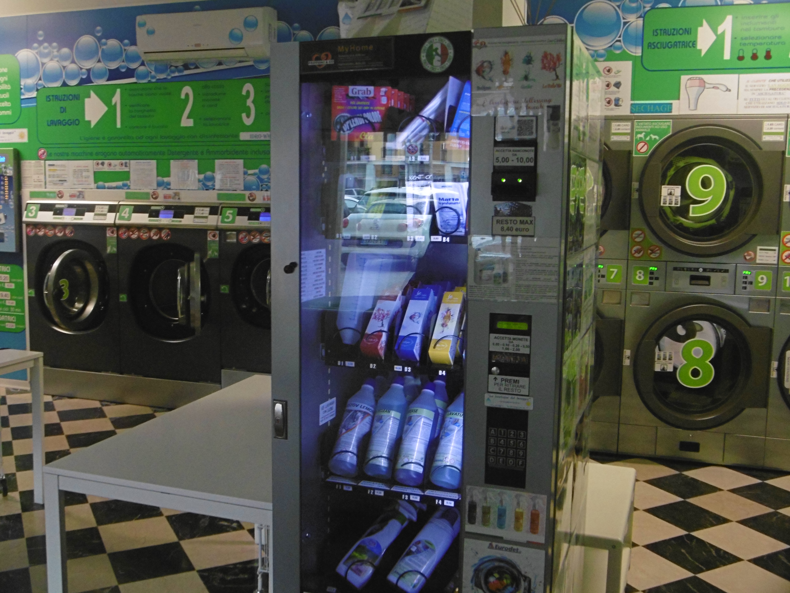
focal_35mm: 38
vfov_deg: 37.7
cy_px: 296
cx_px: 395
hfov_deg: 49.0
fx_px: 867
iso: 400
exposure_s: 1/50
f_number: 3.7
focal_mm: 6.8
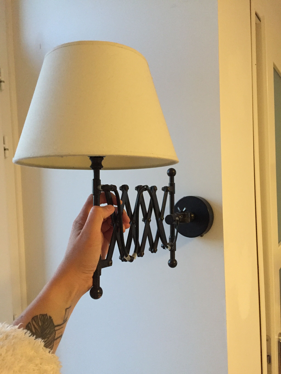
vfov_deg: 61.7
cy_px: 187
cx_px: 140
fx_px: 314
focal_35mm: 29
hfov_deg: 48.2
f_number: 2.2
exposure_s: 1/17
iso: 320
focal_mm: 4.15
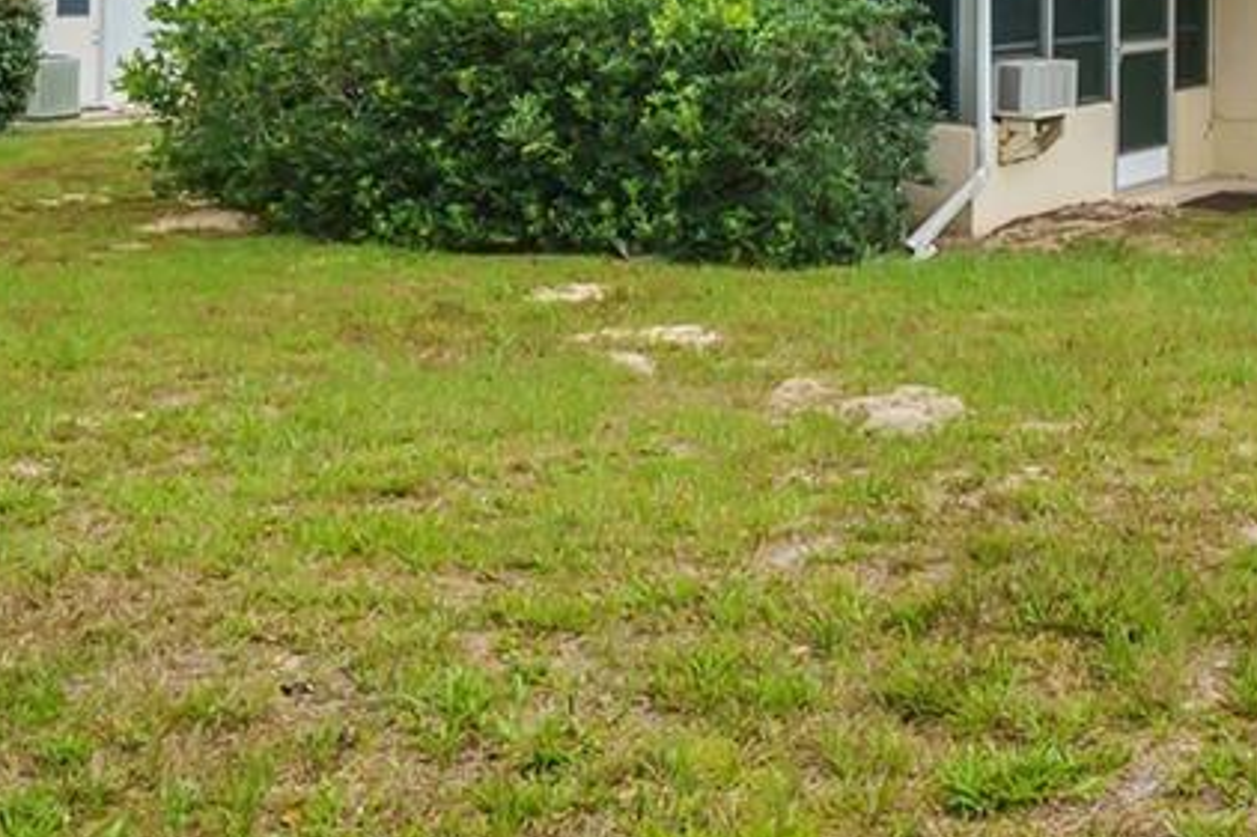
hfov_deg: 37.1
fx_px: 1780
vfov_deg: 25.0
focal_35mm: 51
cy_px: -33
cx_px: 1057
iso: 320
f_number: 8
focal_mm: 14
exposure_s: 1/60
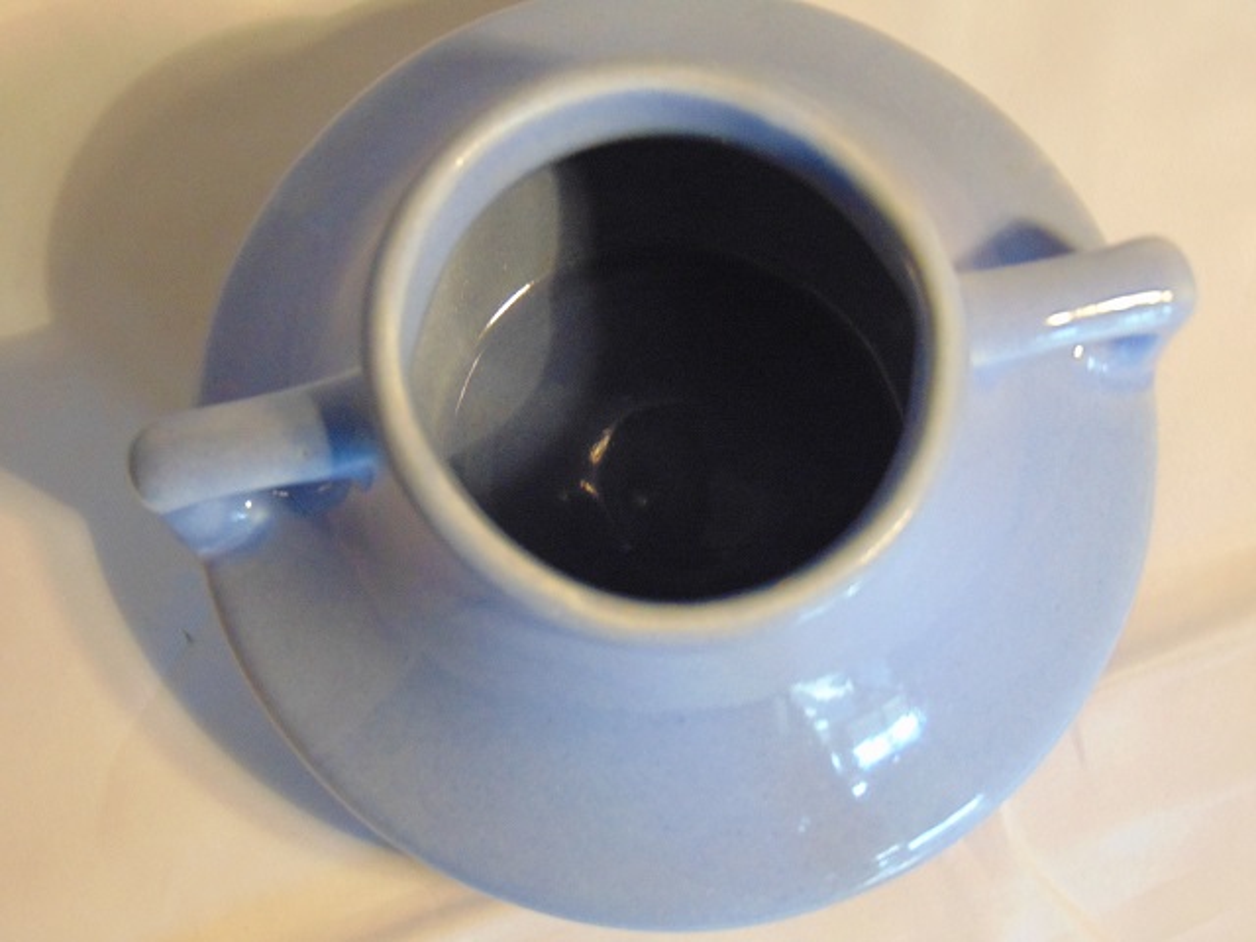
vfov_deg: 24.4
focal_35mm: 60
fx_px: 2177
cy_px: 471
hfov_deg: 32.2
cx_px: 628
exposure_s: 1/50
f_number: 3.6
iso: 320
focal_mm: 10.8
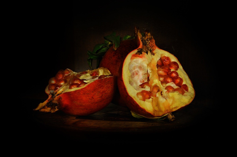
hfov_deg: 22.7
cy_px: 78
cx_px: 118
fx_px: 591
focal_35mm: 90
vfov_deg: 15.1
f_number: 18
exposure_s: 1
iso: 1600
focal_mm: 60
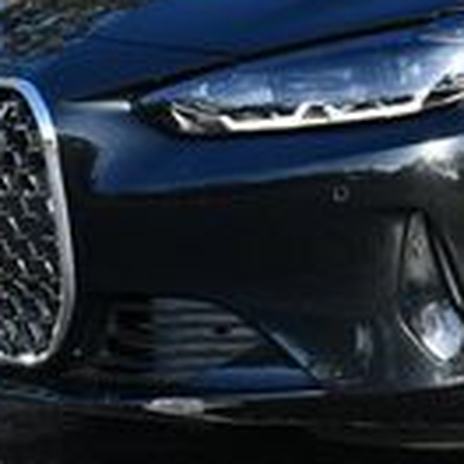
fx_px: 2760
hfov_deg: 9.2
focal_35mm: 182
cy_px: -137
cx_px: 794
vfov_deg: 9.4
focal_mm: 22
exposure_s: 1/200
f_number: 7.1
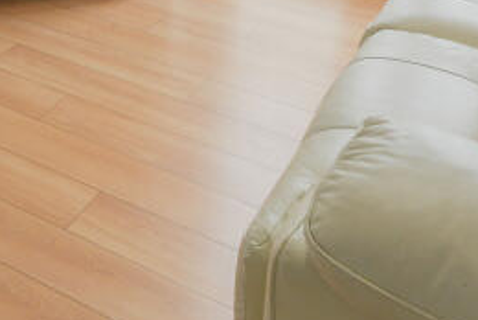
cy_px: -159
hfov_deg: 33.0
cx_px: 99
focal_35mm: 59
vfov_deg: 19.9
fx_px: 784
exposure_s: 1/80
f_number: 4.5
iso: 100
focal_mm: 10
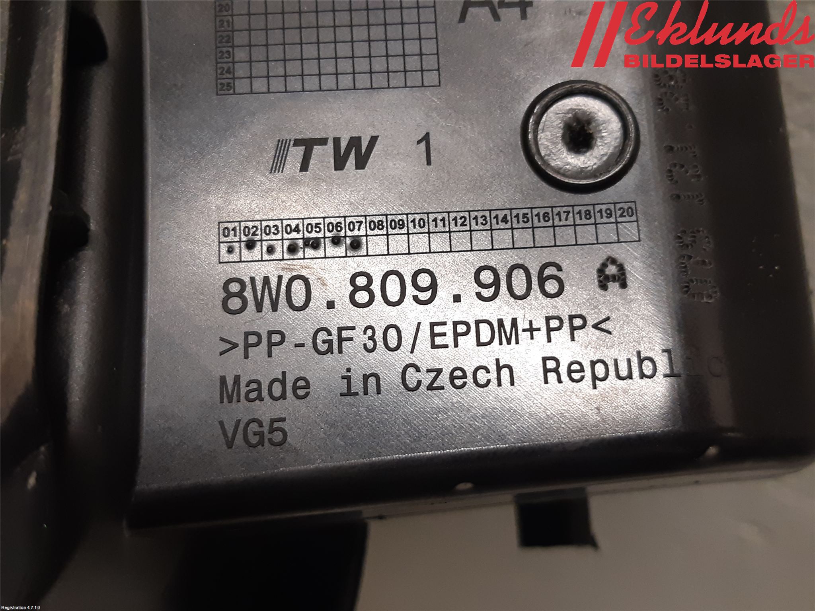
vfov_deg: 53.1
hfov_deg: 67.3
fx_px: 612
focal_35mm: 26
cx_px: 408
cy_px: 306
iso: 125
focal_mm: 3.93
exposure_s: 1/50
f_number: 1.7
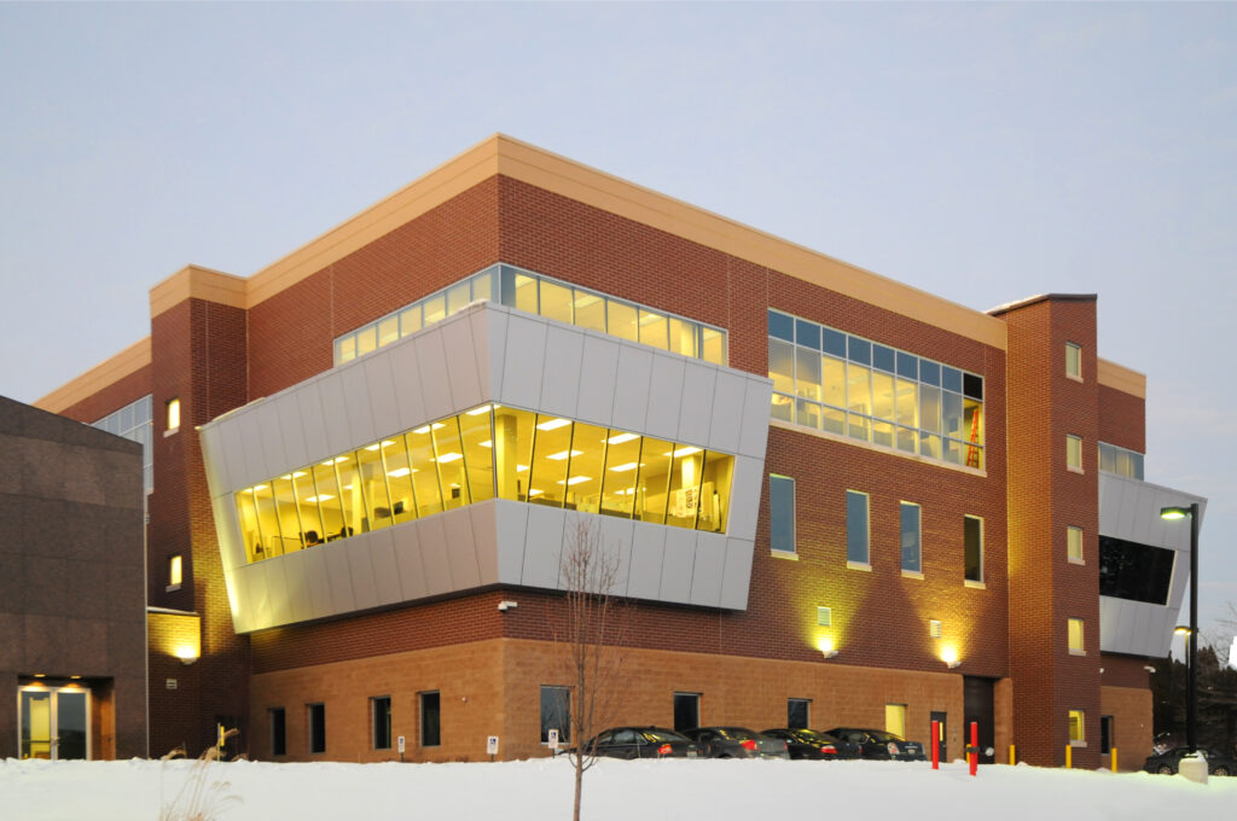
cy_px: 410
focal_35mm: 36
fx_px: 1235
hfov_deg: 53.2
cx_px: 618
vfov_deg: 36.8
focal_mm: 24
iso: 800
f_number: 4
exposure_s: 1/8
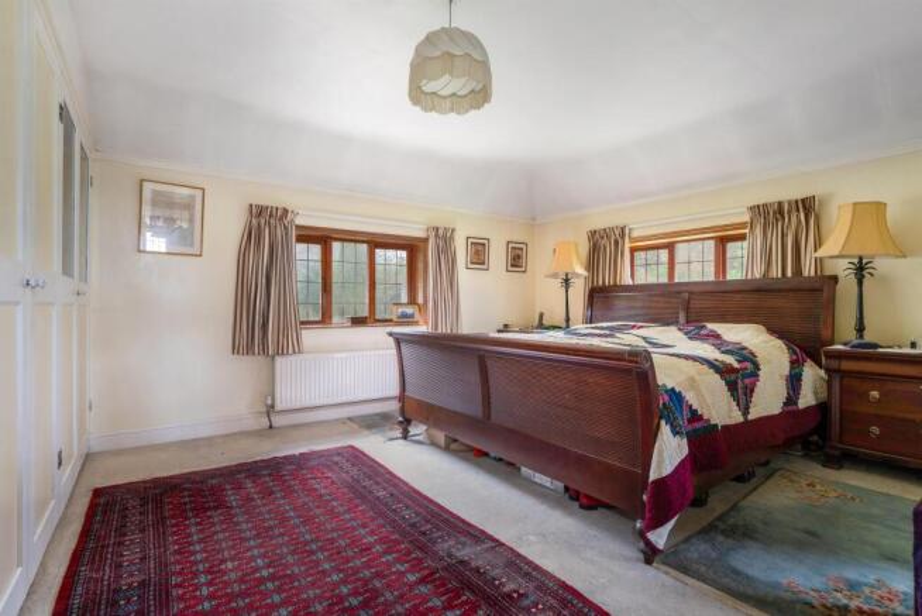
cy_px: 308
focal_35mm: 16
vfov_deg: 73.8
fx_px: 410
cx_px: 461
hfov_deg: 96.7
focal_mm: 16
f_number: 10
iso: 640
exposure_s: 2.5
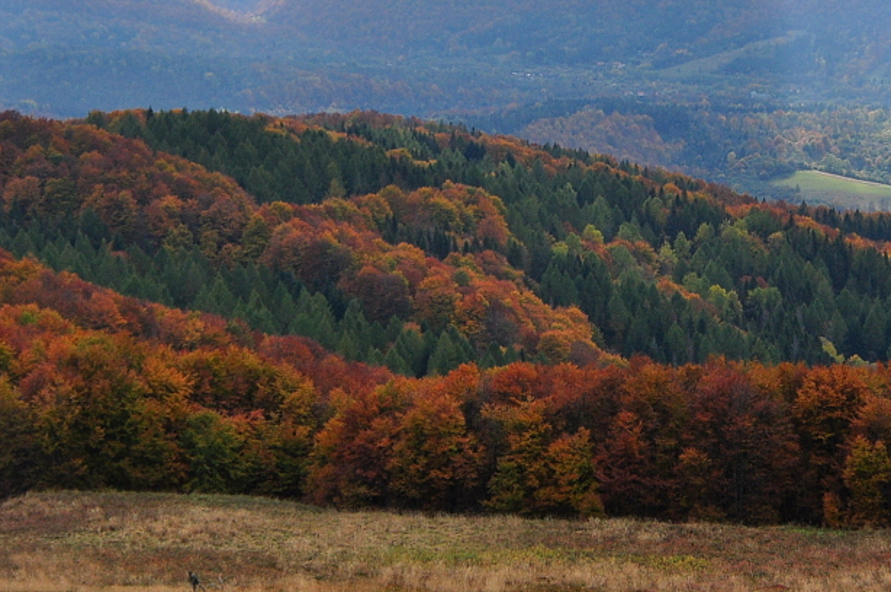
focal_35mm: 88
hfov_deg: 23.1
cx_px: 461
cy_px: 105
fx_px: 2176
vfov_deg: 15.4
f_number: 10
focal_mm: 30
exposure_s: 1/400
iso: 400
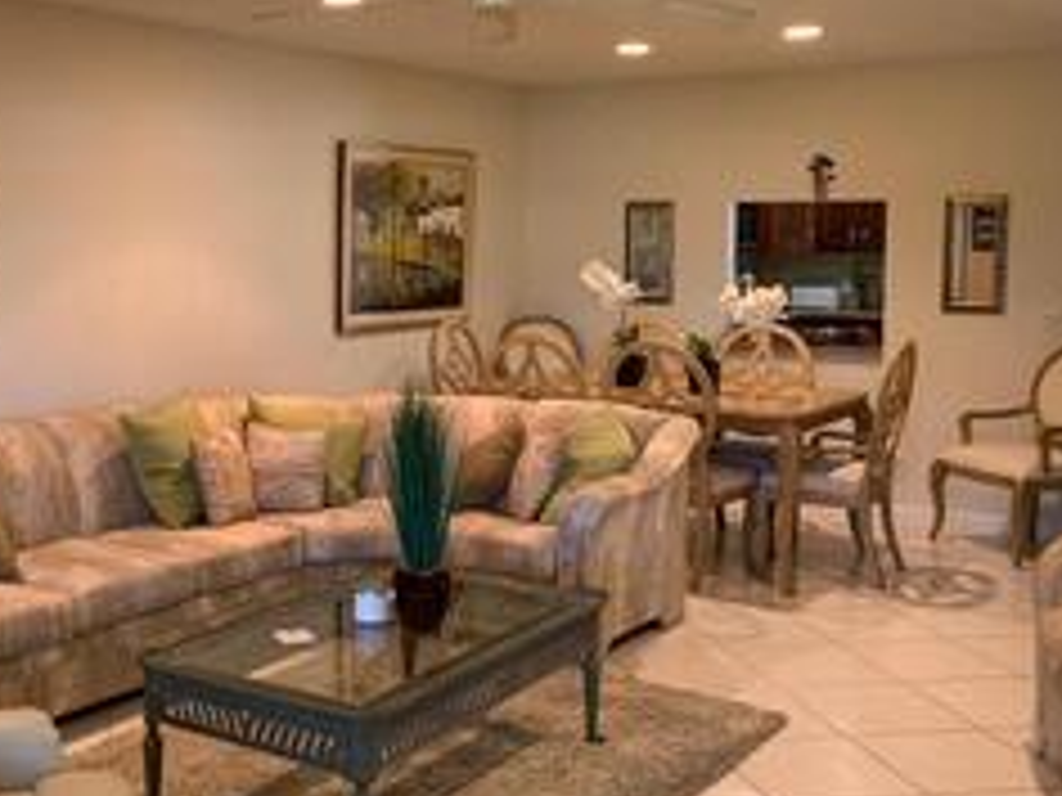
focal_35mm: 44
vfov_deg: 32.8
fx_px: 1350
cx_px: 324
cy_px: 342
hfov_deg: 42.2
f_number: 1.8
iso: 200
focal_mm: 4.25
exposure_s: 1/60
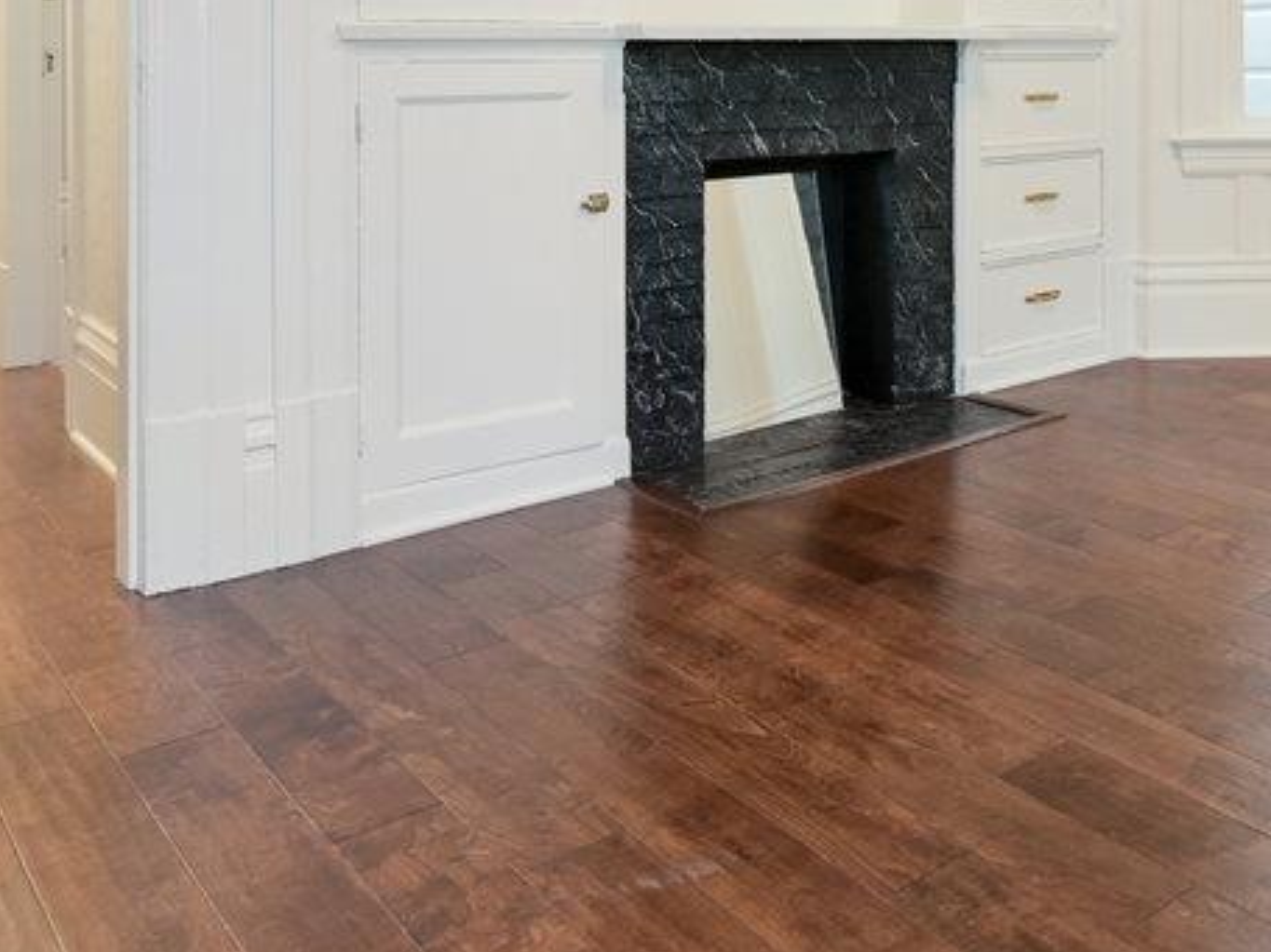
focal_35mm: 38
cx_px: 1048
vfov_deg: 34.8
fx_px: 1395
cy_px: 36
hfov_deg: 46.0
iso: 640
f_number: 11
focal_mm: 15
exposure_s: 1/3
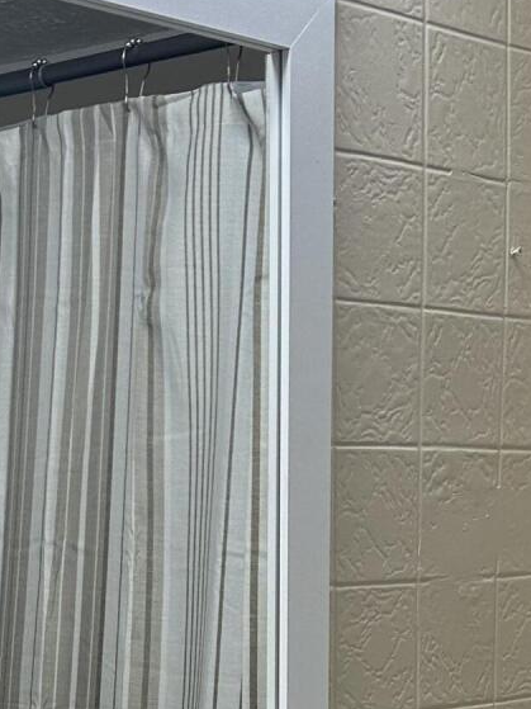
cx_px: 196
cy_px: 784
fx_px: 1903
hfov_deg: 15.9
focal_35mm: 93
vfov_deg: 20.1
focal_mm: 5.7
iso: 50
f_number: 1.5
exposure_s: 1/120
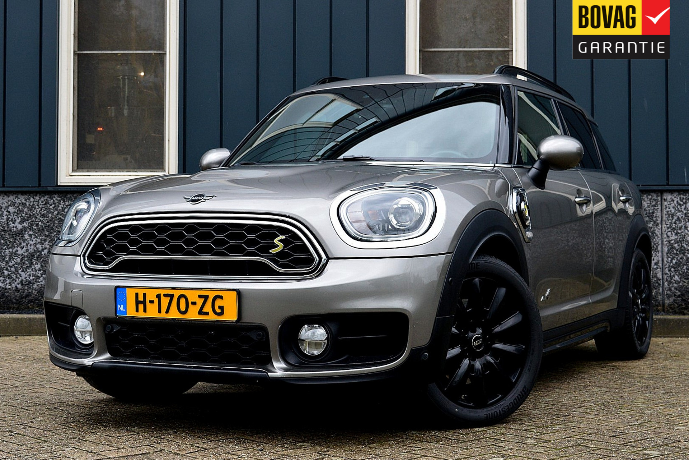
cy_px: 230
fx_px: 1091
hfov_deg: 35.1
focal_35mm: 57
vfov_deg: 23.8
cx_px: 344
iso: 640
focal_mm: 38
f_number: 8
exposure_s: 1/60
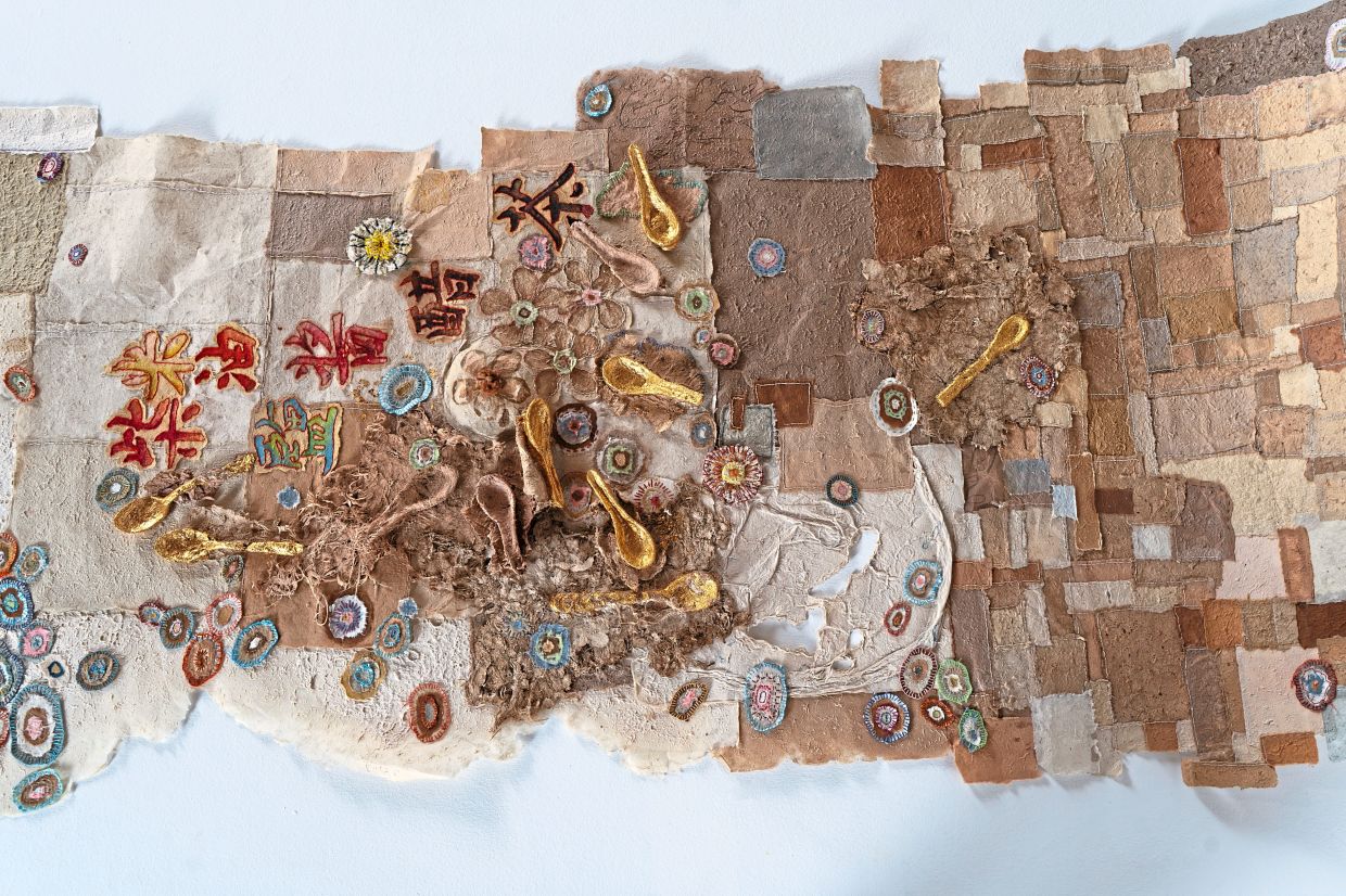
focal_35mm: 28
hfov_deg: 65.5
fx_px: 1047
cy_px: 448
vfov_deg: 46.4
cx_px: 673
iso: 125
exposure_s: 1/125
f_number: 8
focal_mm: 28
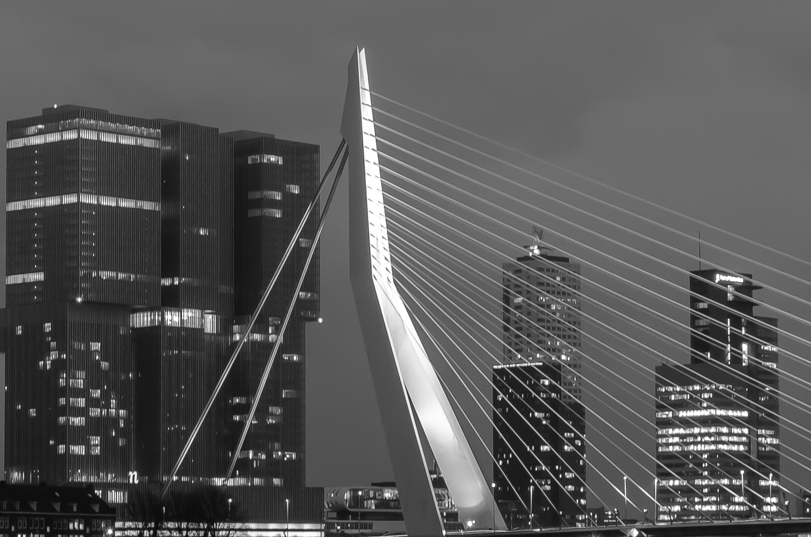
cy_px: 339
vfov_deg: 12.1
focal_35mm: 113
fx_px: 2541
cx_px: 431
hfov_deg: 18.1
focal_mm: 48
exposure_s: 3
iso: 1000
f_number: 18
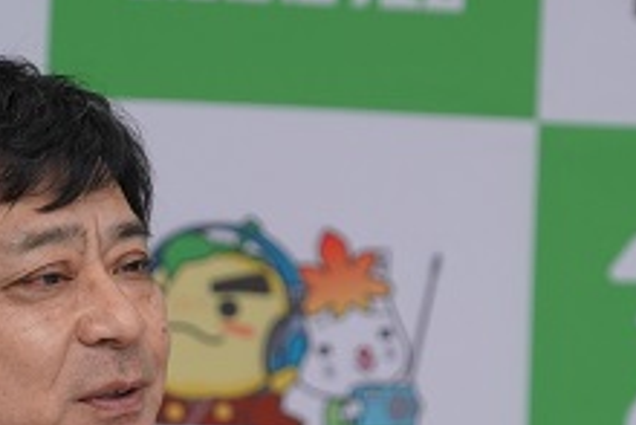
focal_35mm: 529
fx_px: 9351
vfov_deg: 2.6
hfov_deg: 3.9
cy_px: 367
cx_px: 379
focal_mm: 194
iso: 800
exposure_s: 1/200
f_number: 6.3
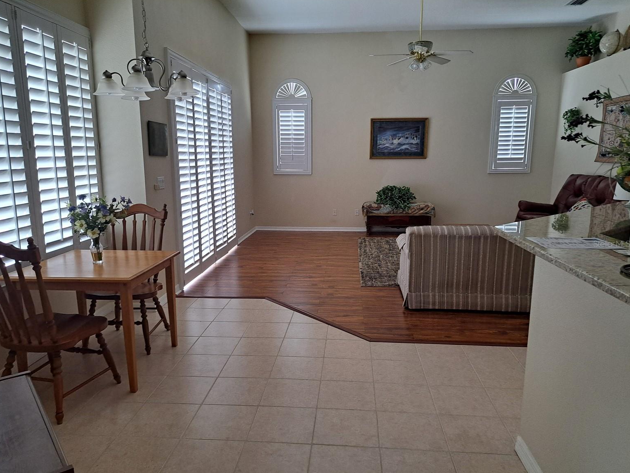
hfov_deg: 69.4
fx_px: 455
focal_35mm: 25
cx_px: 304
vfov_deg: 54.9
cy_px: 243
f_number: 1.8
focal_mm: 5.23
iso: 160
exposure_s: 1/60
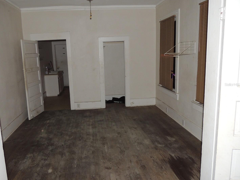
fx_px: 187
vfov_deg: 51.3
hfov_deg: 65.1
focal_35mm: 27
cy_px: 85
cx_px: 106
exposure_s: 1/30
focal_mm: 4.3
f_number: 3
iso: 200
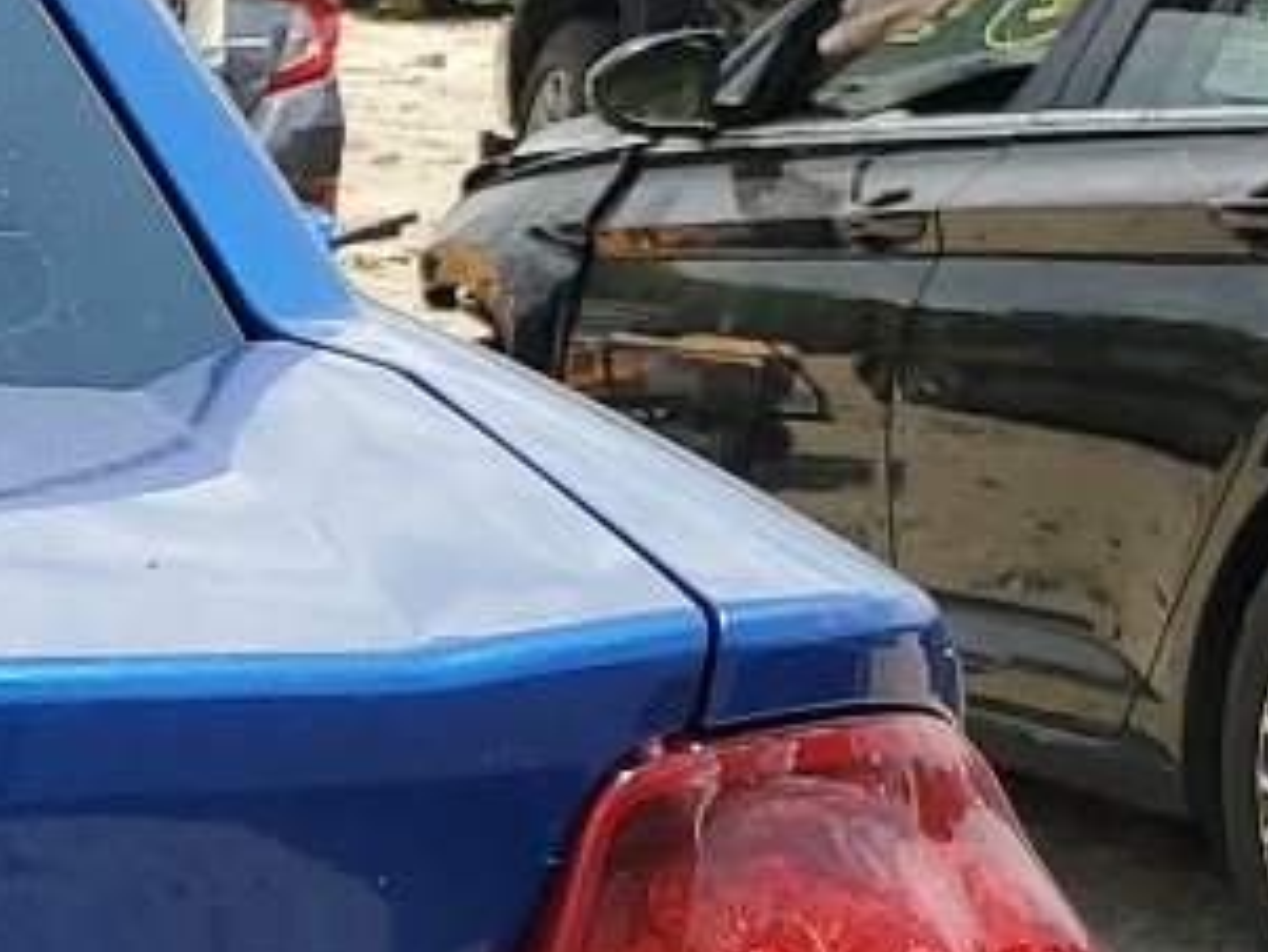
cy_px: 1546
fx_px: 5057
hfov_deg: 12.4
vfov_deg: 10.3
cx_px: -1373
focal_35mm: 138
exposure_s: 1/2500
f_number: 1.5
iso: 50
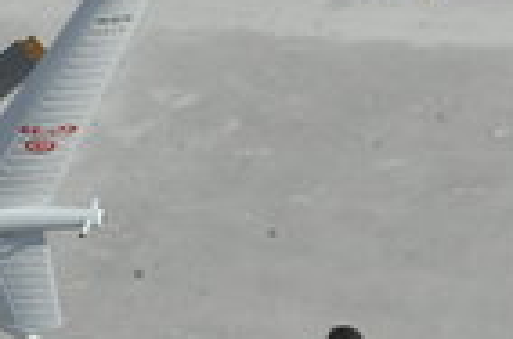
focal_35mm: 444
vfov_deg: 3.1
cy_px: 265
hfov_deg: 4.6
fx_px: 6313
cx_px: 780
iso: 400
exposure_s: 1/400
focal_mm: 105
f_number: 16
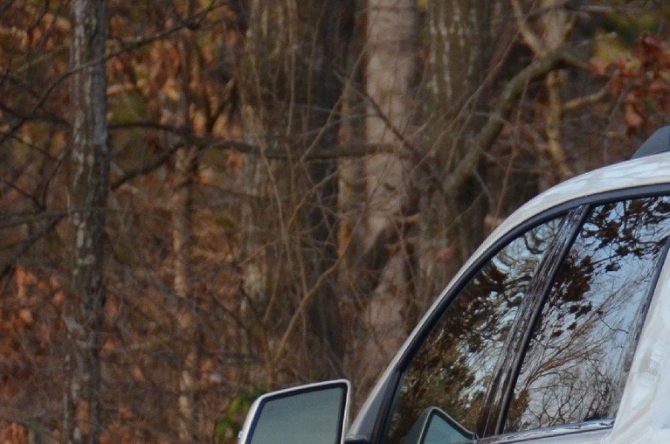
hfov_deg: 2.8
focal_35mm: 733
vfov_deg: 1.9
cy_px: 602
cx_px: 970
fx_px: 13614
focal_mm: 150
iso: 800
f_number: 5.6
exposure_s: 1/500
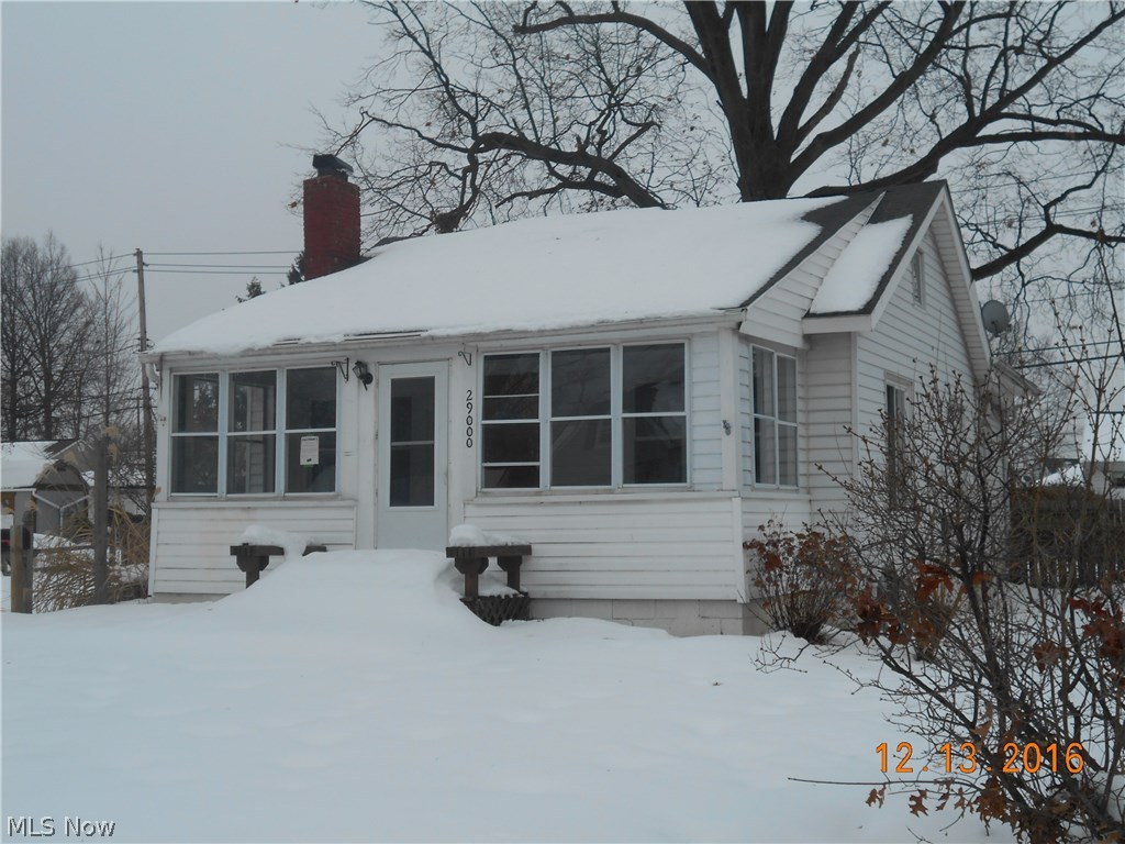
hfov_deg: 42.9
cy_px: 422
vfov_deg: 32.9
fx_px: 1430
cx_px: 562
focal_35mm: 44
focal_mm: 7.7
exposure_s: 1/500
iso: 80
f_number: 4.2
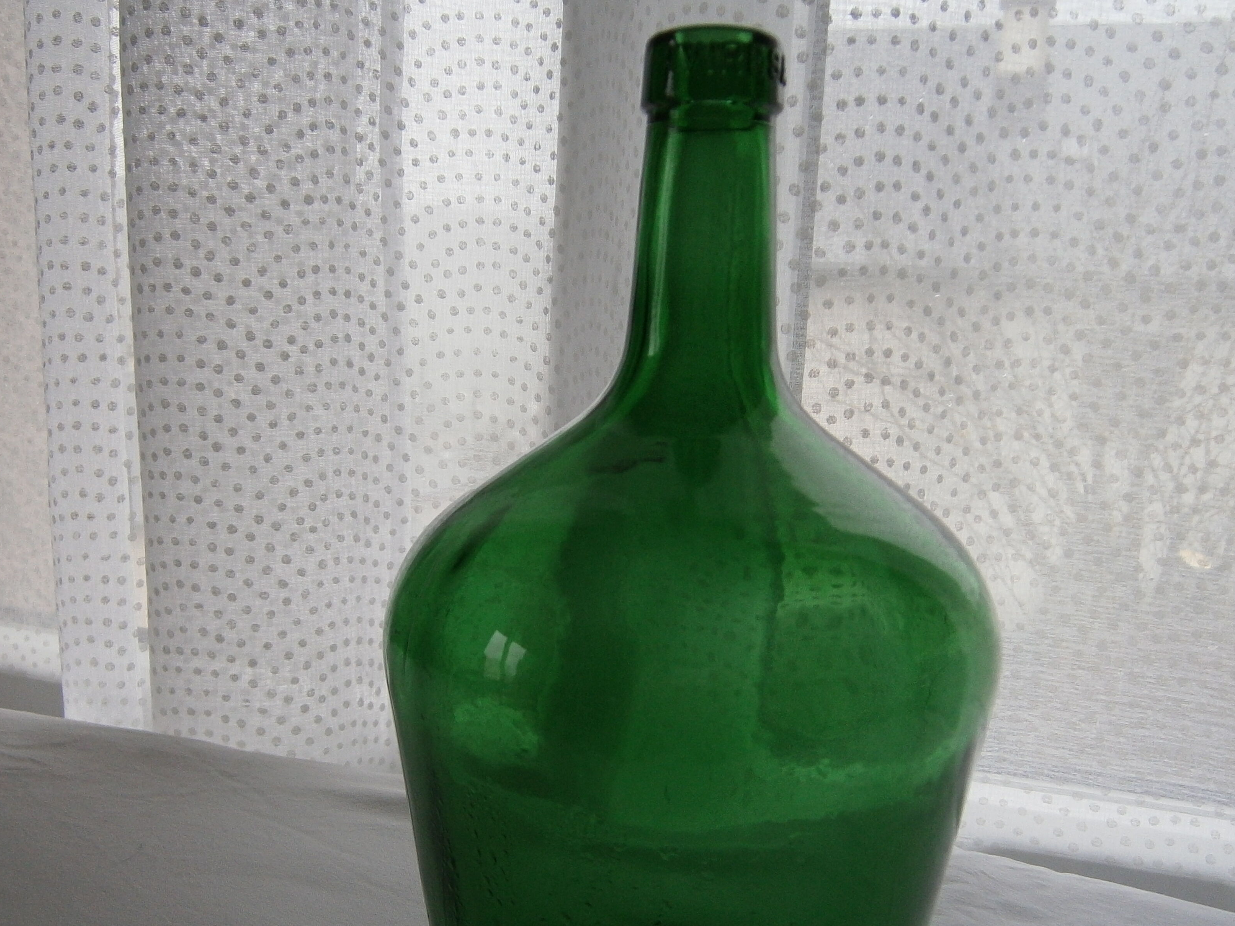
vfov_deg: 40.3
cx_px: 554
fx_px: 1249
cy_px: 608
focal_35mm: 35
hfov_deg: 52.5
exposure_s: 1/30
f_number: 2.8
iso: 125
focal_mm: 4.7
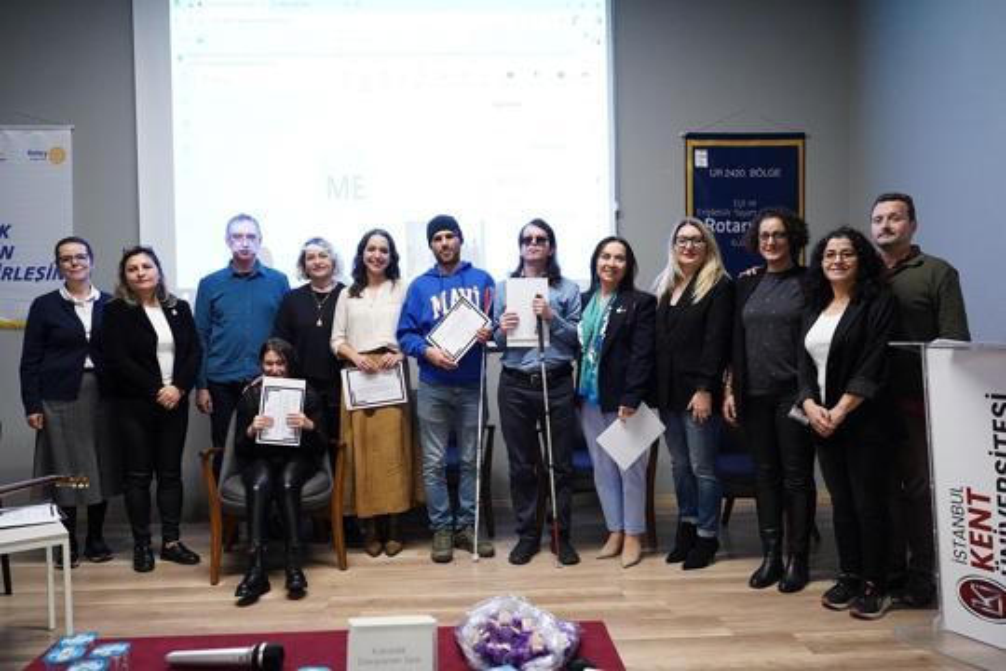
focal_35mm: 28
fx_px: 782
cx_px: 503
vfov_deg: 46.4
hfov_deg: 65.5
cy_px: 336
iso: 8000
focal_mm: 28
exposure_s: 1/125
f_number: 4.5
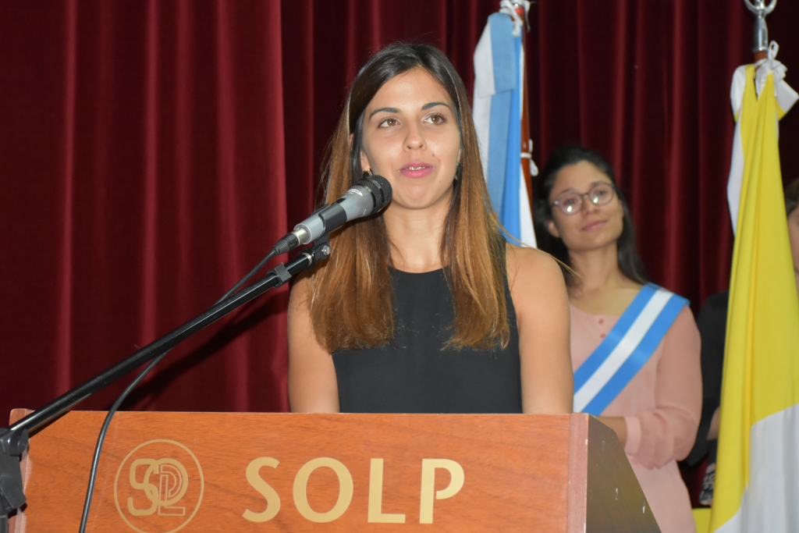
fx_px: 1731
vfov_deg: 17.5
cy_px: 266
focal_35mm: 78
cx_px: 400
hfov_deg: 26.0
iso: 3200
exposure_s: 1/60
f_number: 7.1
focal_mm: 52
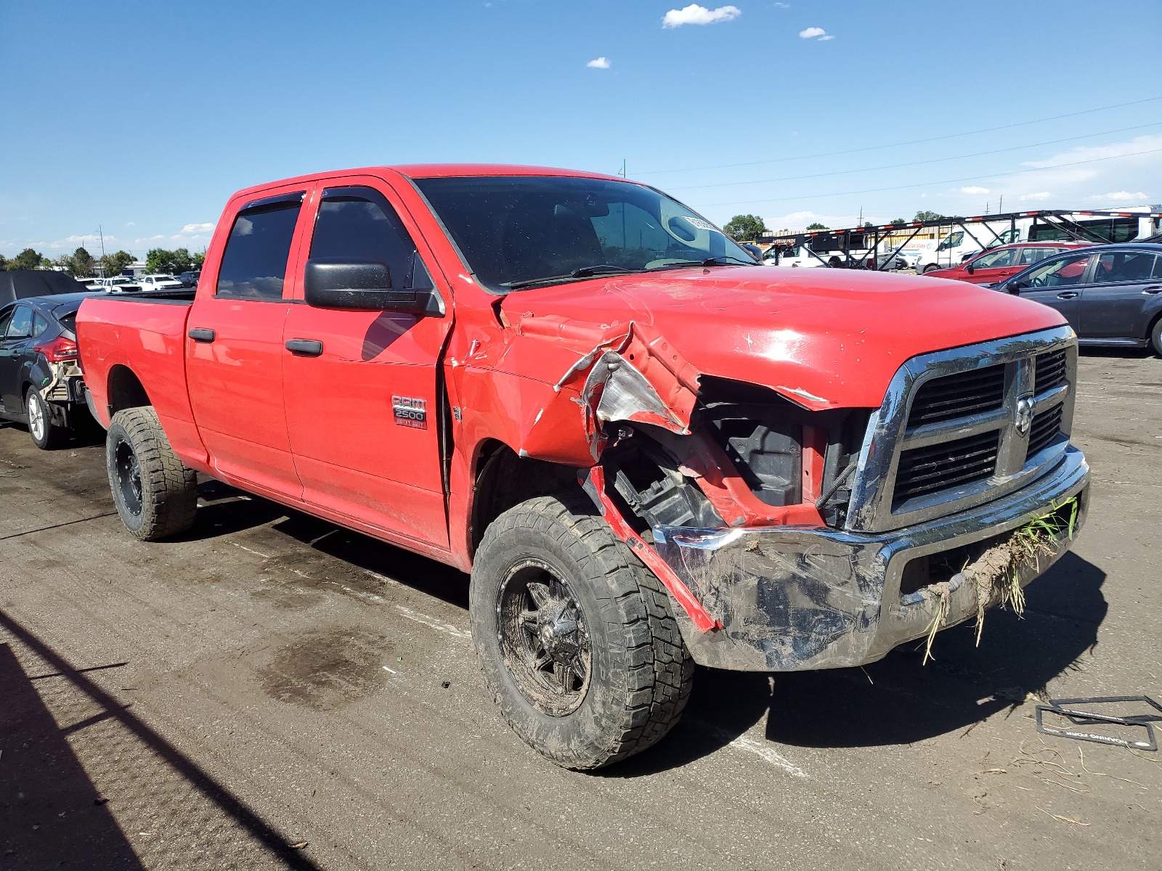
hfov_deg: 67.3
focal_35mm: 26
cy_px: 436
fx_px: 873
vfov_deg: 53.1
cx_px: 581
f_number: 1.5
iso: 50
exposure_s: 1/2500
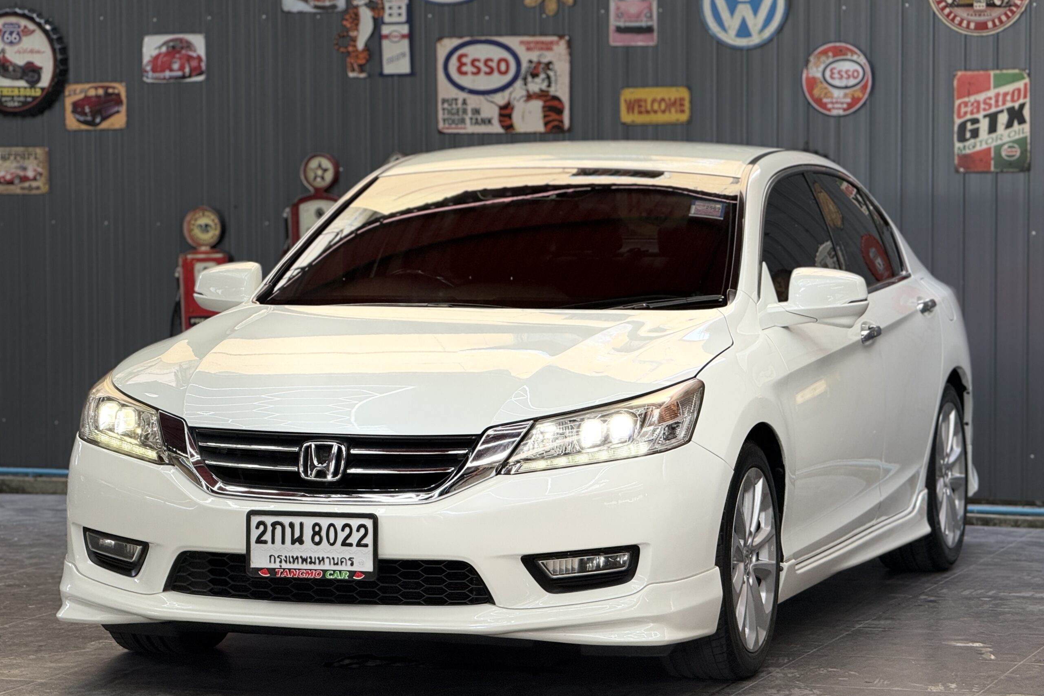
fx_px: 3625
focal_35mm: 125
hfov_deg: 16.4
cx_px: 522
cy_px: 372
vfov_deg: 11.0
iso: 64
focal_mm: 15.66
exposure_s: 1/99
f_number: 2.8
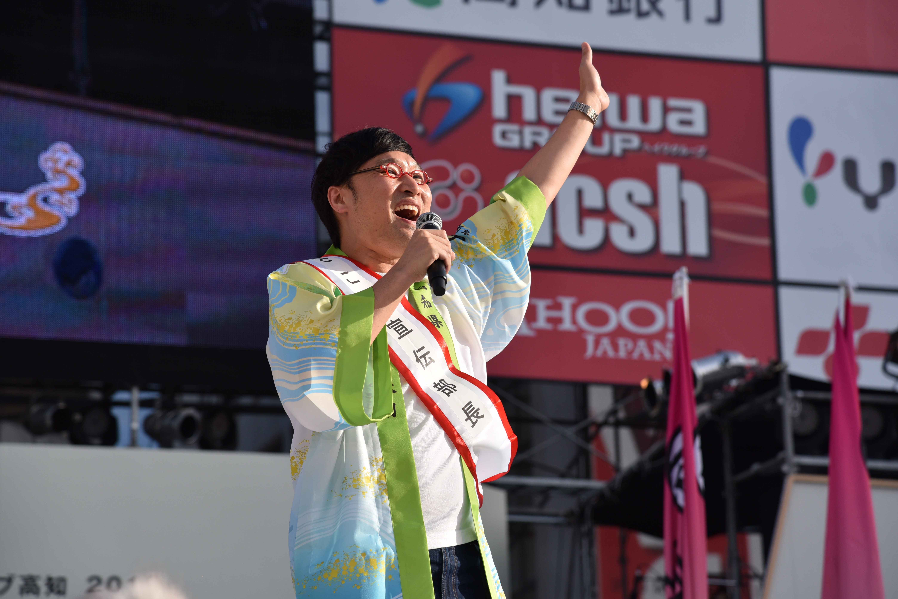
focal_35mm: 120
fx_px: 2994
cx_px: 449
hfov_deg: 17.1
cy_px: 300
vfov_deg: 11.4
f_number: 5.6
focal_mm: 120
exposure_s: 1/1600
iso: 400
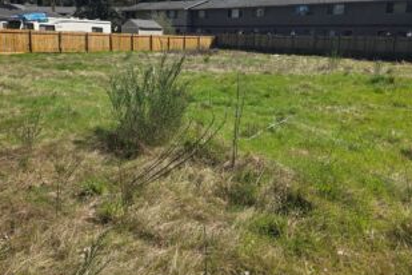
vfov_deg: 42.0
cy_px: 104
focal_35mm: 31
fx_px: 355
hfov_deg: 60.2
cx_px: 192
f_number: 1.7
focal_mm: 6.3
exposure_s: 1/4333
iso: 80
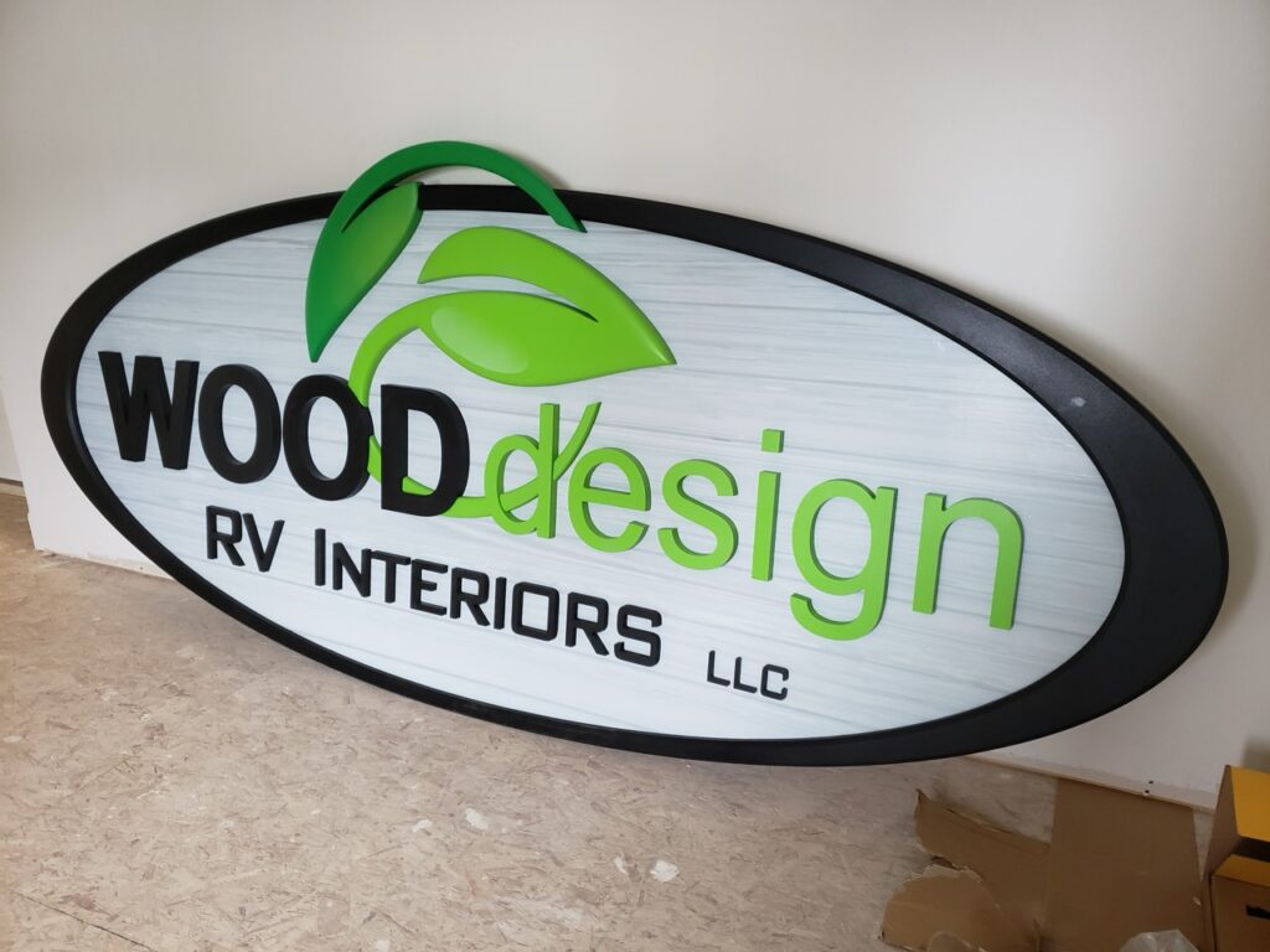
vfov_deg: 53.1
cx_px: 635
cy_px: 476
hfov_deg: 67.3
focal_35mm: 26
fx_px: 954
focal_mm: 4.3
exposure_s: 1/20
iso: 250
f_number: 1.5
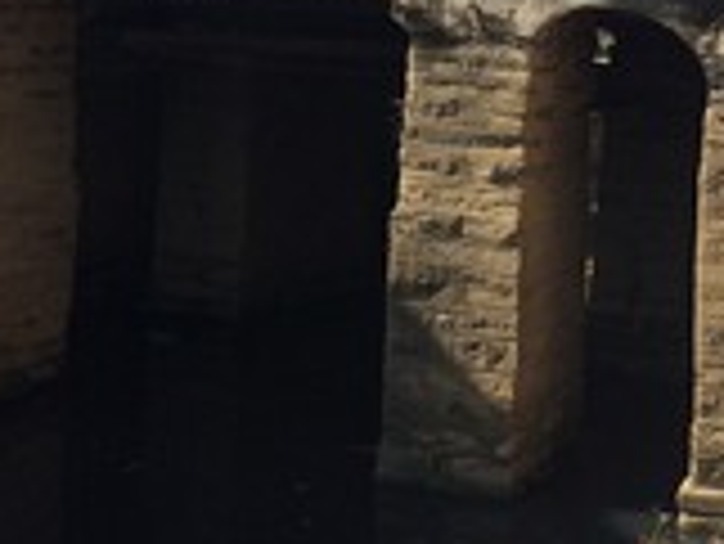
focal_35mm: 99
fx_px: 2072
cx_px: 360
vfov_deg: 14.6
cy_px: -38
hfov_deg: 19.8
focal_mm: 4.15
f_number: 2.2
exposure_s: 1/1325
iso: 32
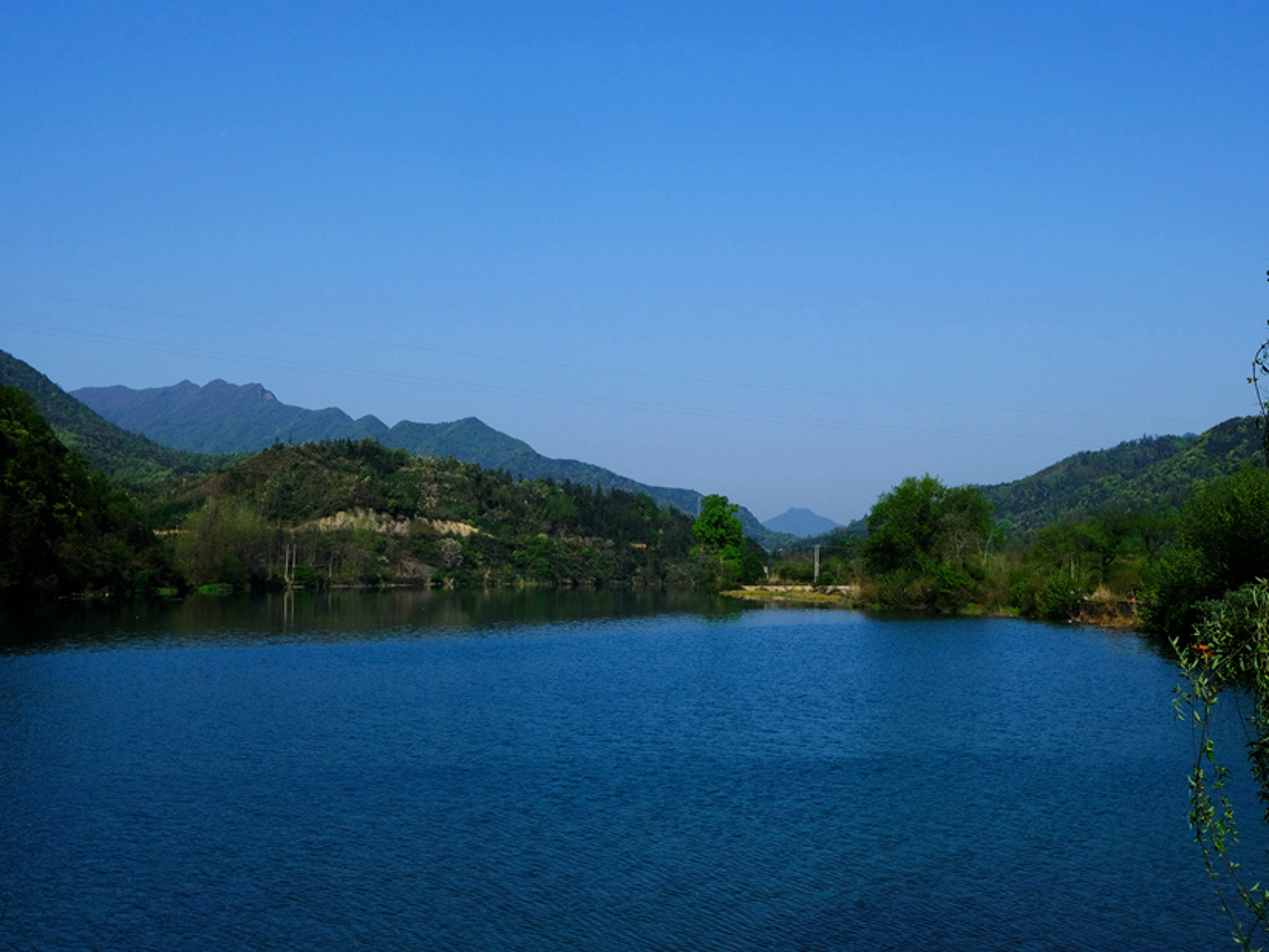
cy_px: 452
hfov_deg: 45.7
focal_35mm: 41
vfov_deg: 35.1
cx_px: 692
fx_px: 1503
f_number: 9
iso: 400
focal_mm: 23
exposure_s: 1/1700
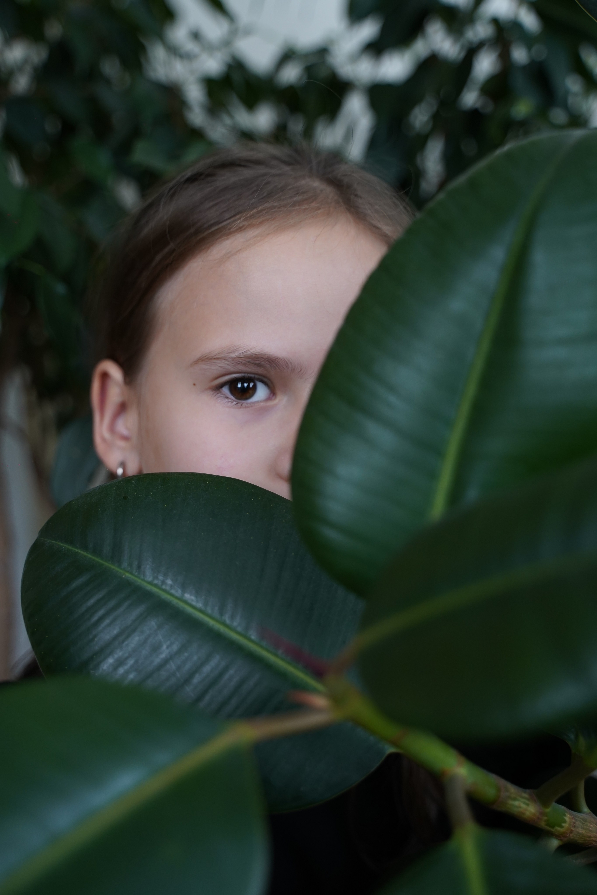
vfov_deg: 44.5
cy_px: 448
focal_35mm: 44
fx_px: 1094
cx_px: 298
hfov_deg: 30.5
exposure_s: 1/125
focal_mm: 44
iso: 1000
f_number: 2.8
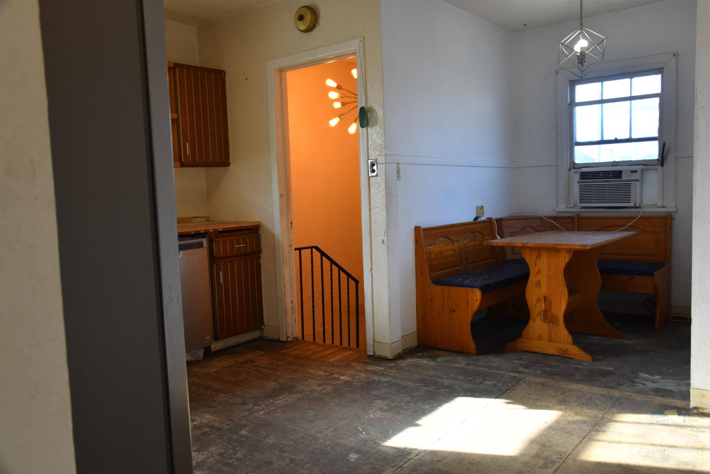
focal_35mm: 30
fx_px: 592
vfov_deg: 43.6
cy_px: 237
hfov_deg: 61.9
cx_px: 355
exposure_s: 1/30
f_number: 10
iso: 400
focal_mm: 30
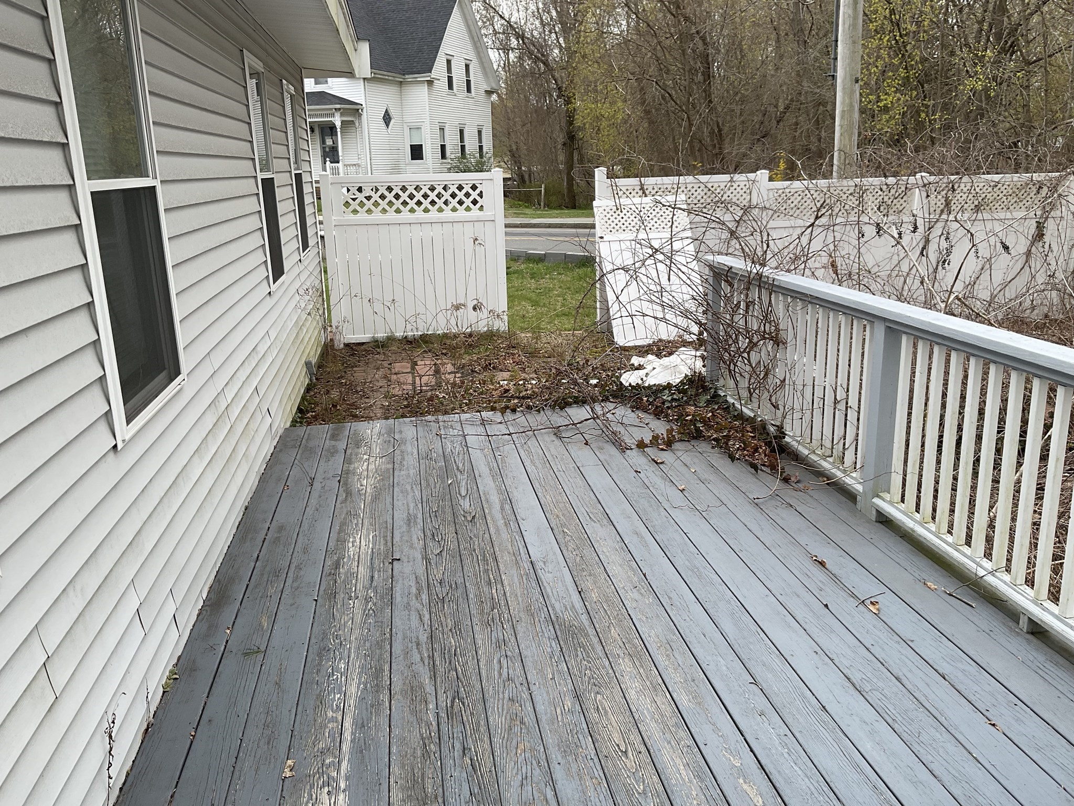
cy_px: 403
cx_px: 537
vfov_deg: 48.2
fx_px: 900
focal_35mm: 29
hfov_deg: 61.7
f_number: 1.8
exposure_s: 1/944
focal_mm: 3
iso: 16
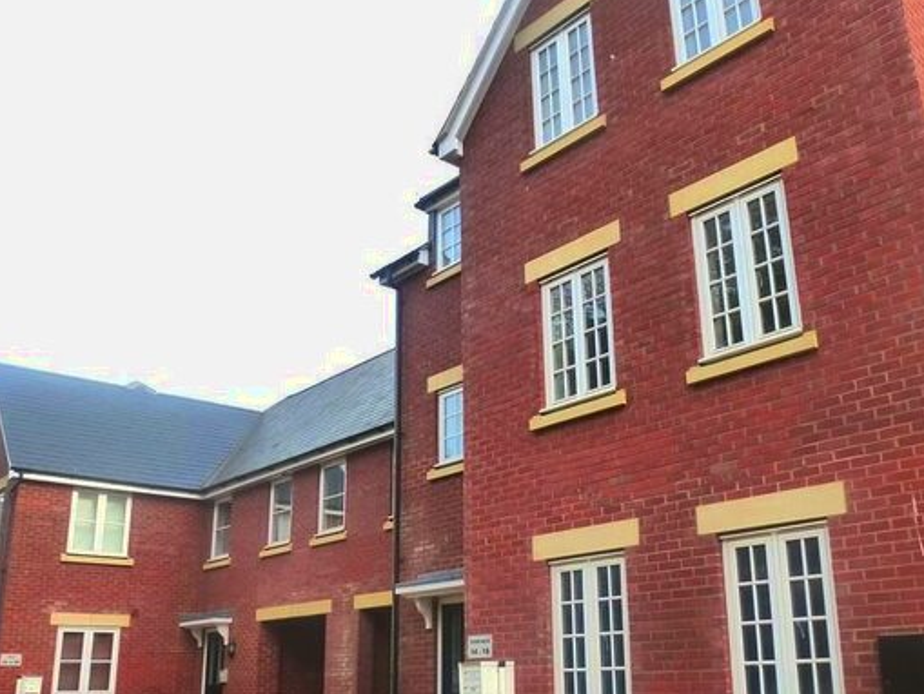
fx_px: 881
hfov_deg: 55.0
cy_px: 393
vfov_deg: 42.9
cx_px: 545
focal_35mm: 33
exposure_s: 1/200
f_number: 4
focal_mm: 4.3
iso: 250
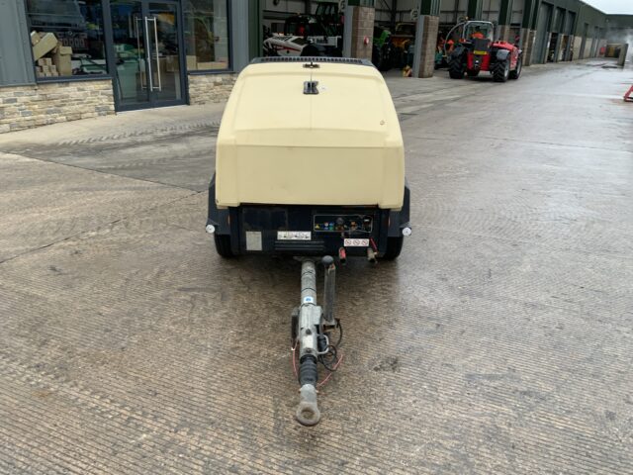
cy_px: 238
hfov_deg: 61.7
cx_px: 316
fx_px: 530
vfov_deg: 48.2
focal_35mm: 29
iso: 25
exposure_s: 1/122
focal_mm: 3
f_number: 1.8
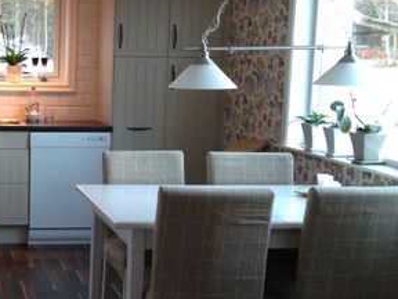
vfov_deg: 20.2
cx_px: 41
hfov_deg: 25.8
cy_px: 150
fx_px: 839
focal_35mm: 73
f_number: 2.4
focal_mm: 4.28
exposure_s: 1/20
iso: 200
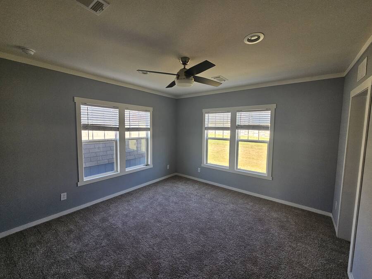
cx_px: 186
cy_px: 140
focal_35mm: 13
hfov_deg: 106.2
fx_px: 140
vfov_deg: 89.9
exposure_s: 1/207
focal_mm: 2.2
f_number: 2.2
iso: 125
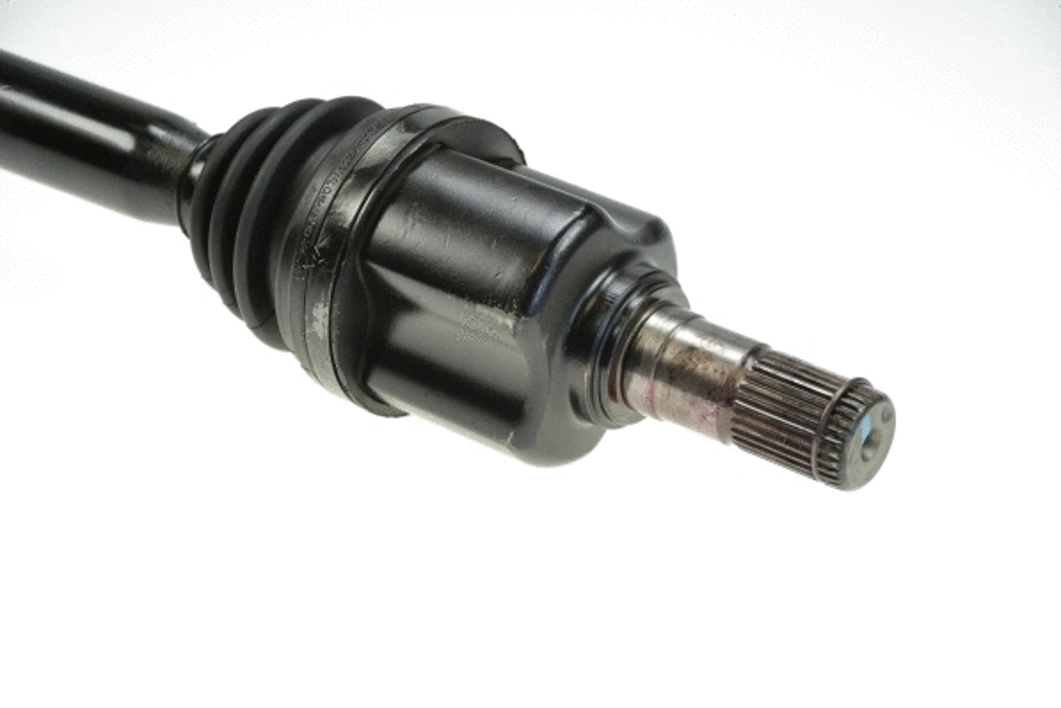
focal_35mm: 128
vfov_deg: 10.8
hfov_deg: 16.1
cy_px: 354
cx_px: 530
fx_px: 3757
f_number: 6.3
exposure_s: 1/640
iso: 1600
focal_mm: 85
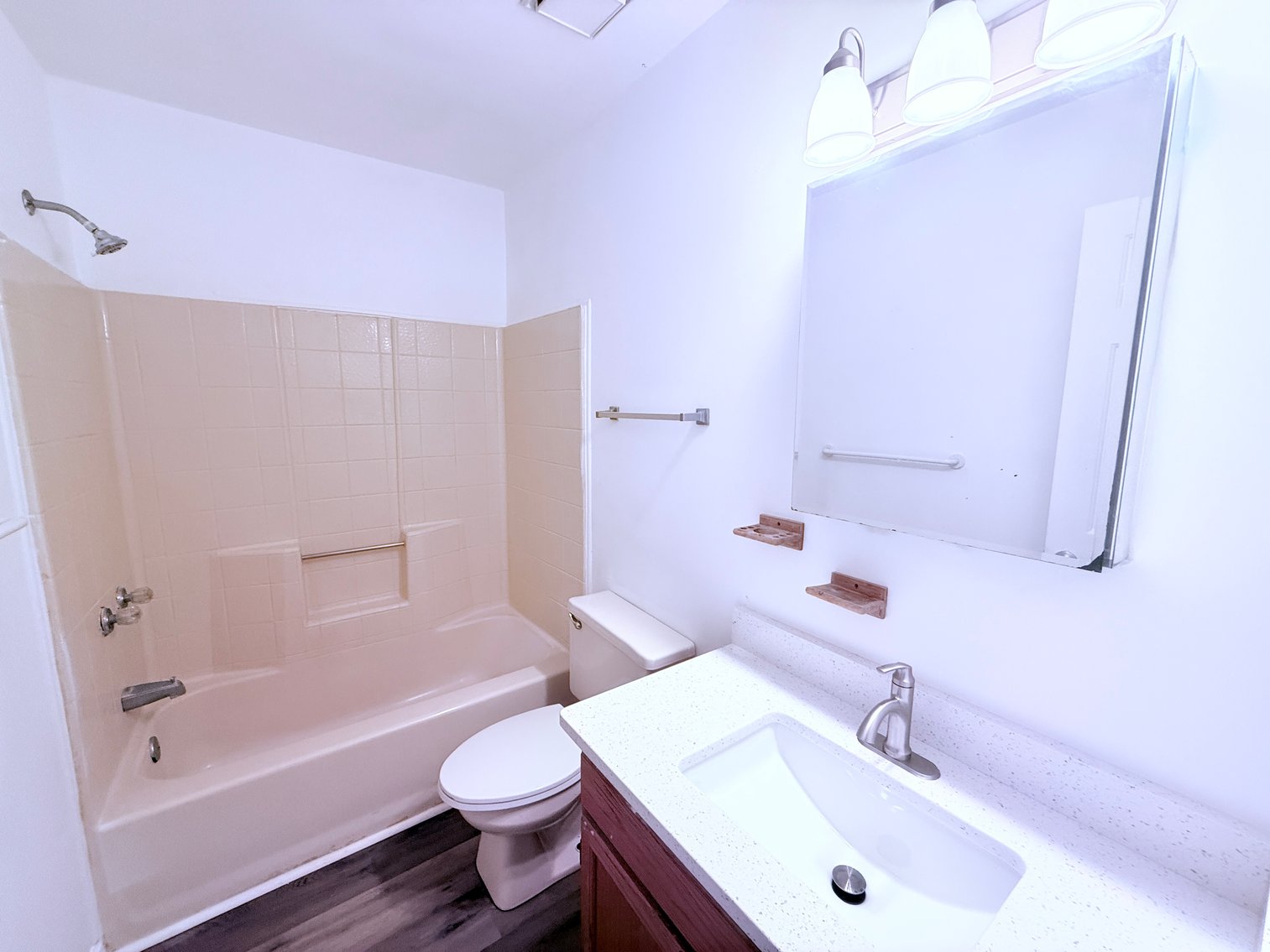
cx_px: 635
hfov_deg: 102.1
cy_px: 476
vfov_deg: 85.7
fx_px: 514
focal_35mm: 14
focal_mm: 2.22
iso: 160
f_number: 2.2
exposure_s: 1/120
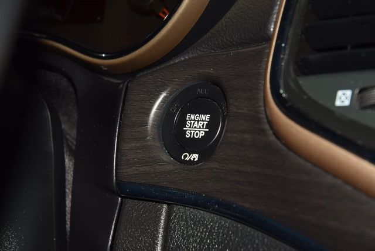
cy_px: 126
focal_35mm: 105
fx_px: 1094
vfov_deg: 13.0
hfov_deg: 19.5
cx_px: 188
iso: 100
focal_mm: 70
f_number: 8
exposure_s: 1/125
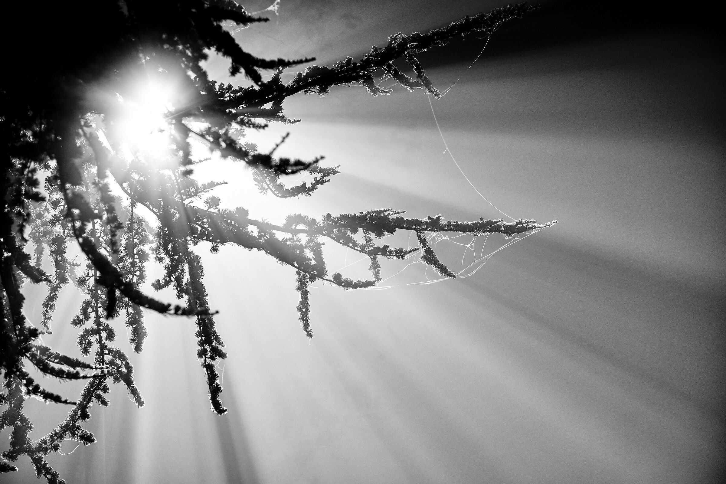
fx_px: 3327
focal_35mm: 165
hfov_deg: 12.5
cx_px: 363
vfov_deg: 8.3
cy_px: 242
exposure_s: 1/3
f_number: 5.6
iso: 800
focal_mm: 110.3
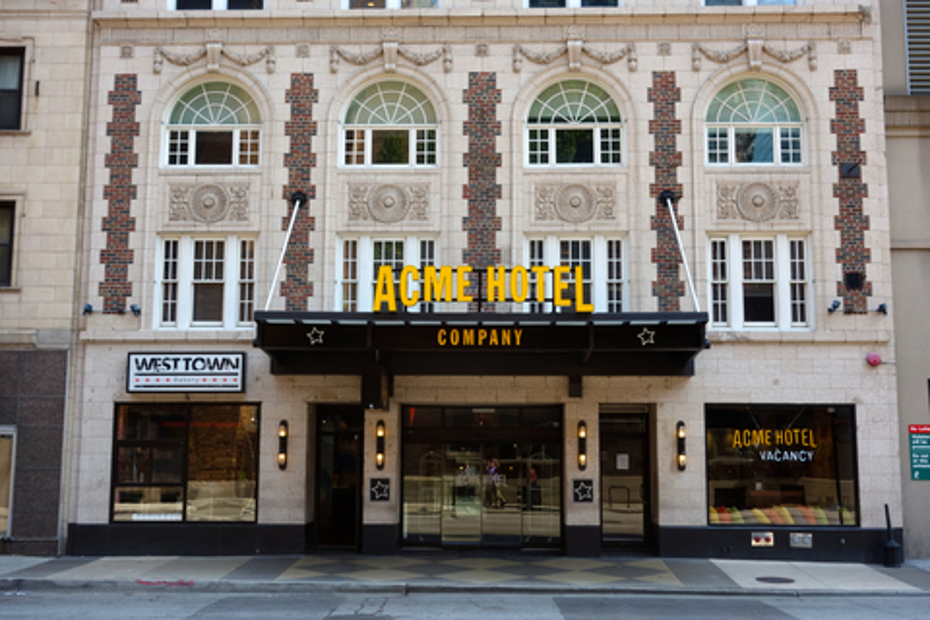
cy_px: 310
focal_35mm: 43
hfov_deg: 45.4
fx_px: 1111
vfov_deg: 31.2
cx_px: 465
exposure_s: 1/200
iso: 200
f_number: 5.6
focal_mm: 15.82
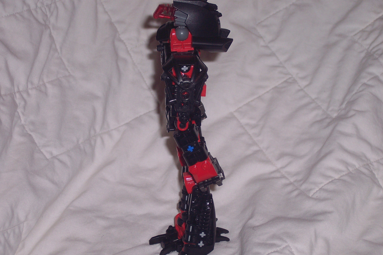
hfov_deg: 18.8
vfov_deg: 12.6
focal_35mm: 109
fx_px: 1159
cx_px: 190
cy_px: 138
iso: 100
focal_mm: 21.3
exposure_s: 1/125
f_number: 4.8
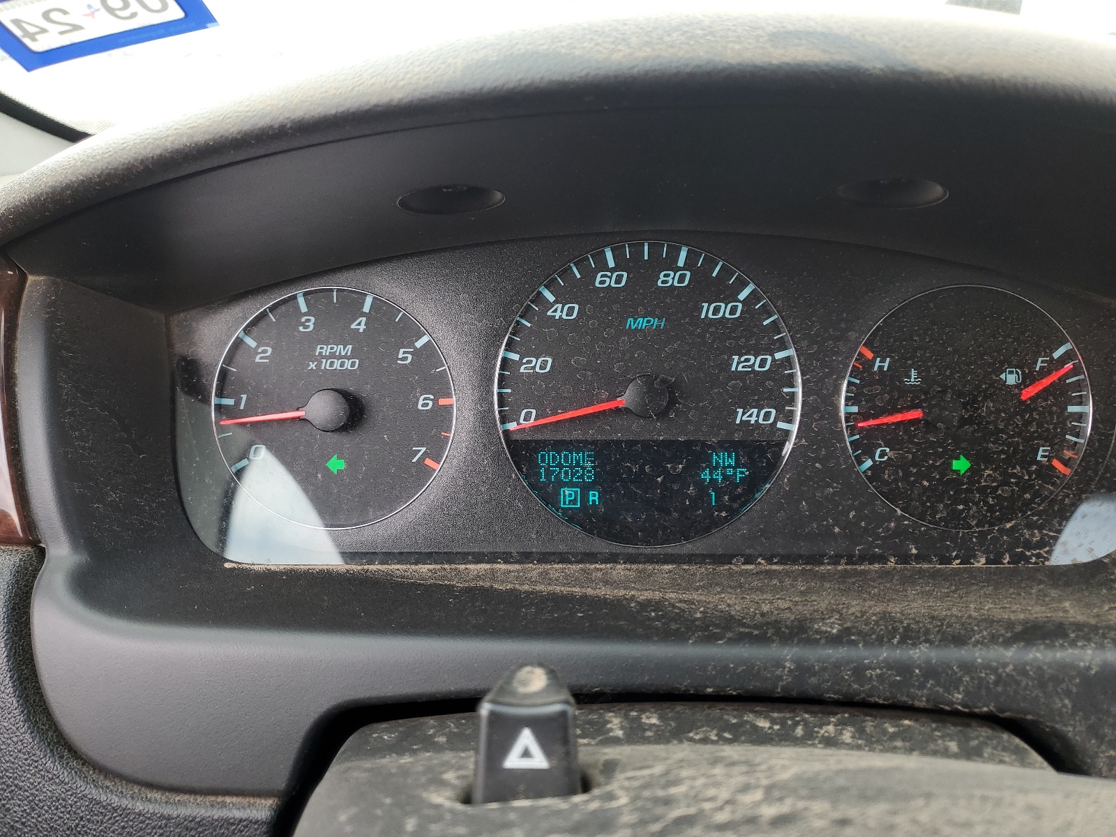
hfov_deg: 67.3
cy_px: 418
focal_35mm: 26
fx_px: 838
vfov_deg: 53.1
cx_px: 558
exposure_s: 1/200
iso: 50
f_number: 1.5
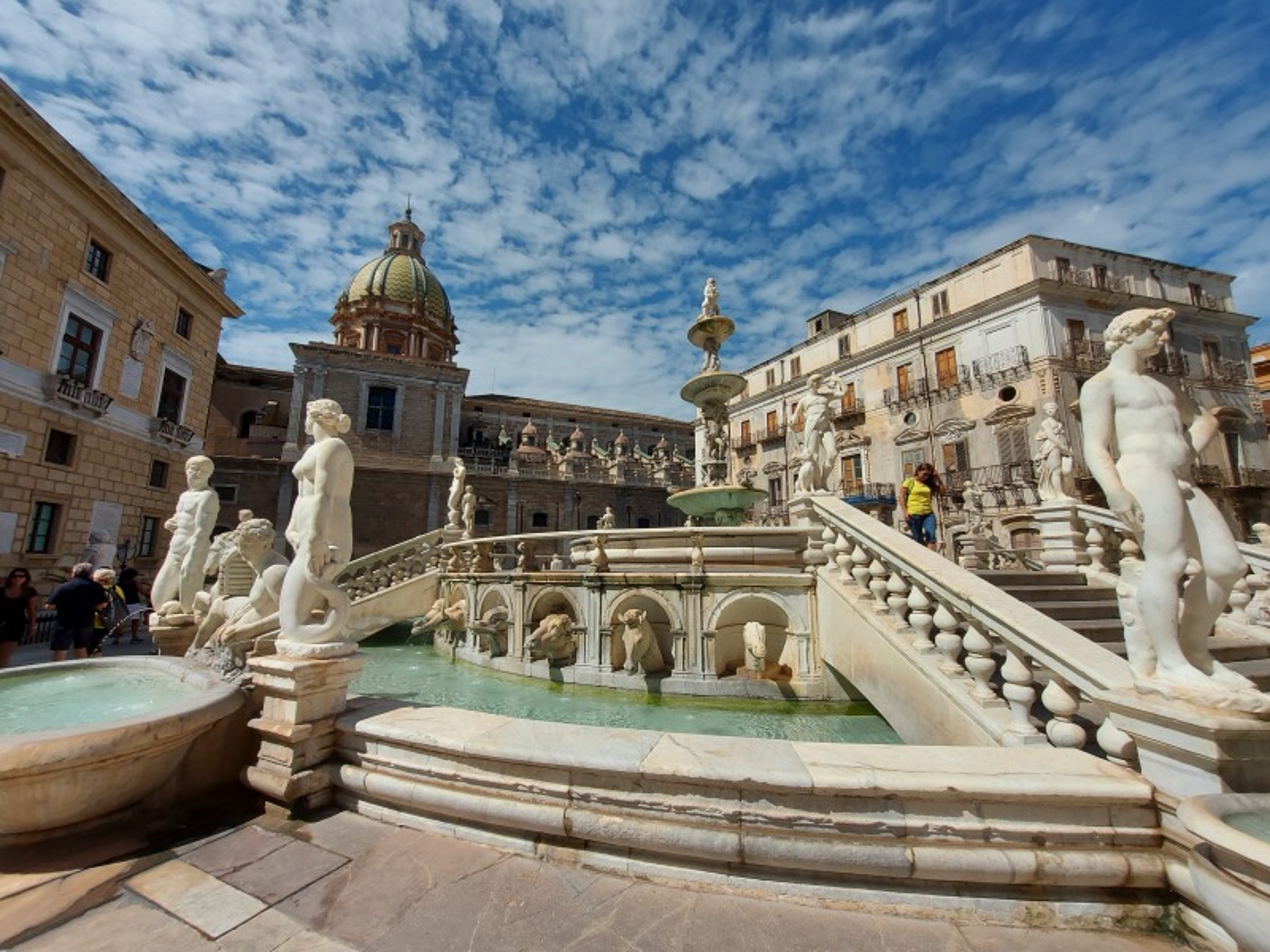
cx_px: 635
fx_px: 477
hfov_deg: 106.2
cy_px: 476
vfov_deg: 89.9
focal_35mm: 13
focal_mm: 1.74
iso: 64
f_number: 2.2
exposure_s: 1/3880
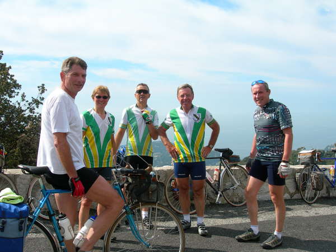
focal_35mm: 38
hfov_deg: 49.0
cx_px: 168
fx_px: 369
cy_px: 126
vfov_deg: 37.7
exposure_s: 1/467
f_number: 4.8
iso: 50
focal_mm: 7.8
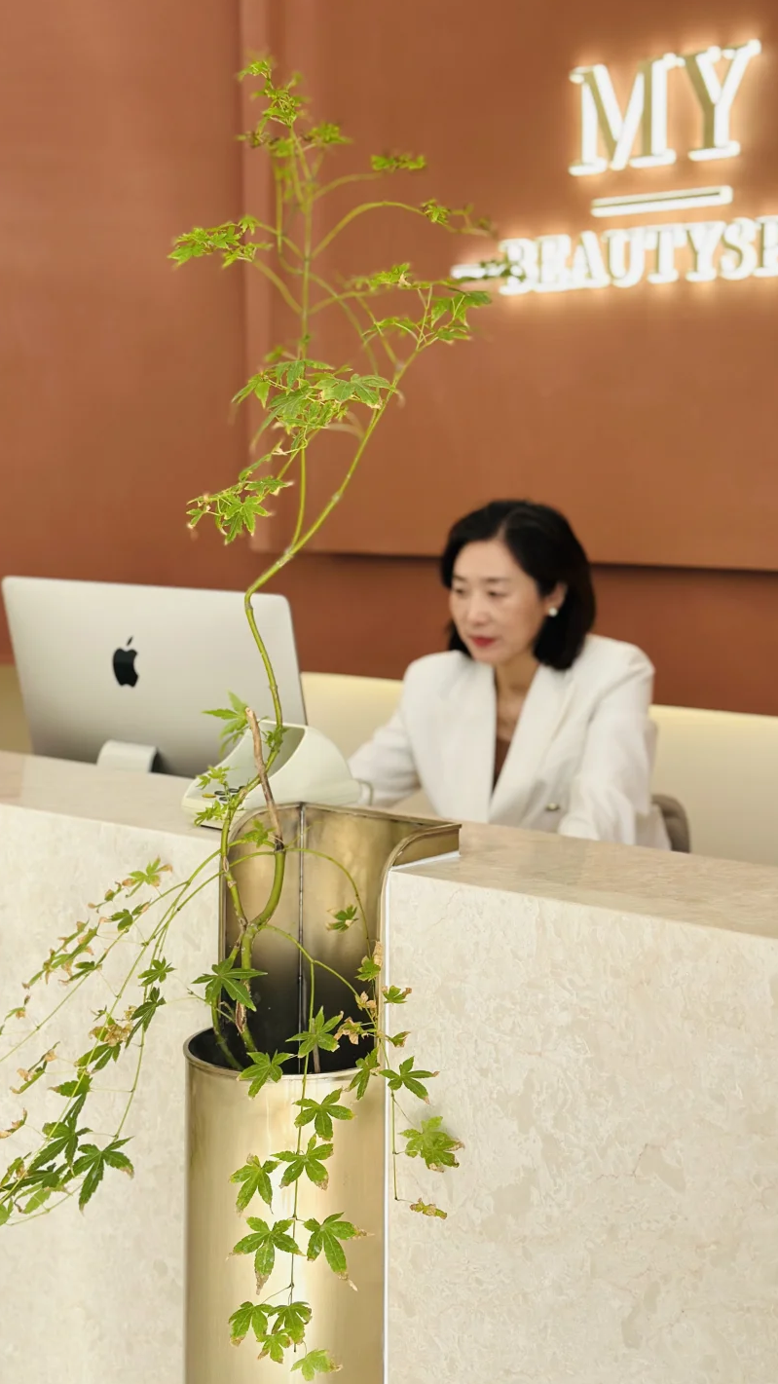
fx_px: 1944
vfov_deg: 39.2
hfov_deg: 22.5
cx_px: 521
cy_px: 692
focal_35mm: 53
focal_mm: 6.86
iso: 80
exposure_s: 1/291
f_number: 1.78
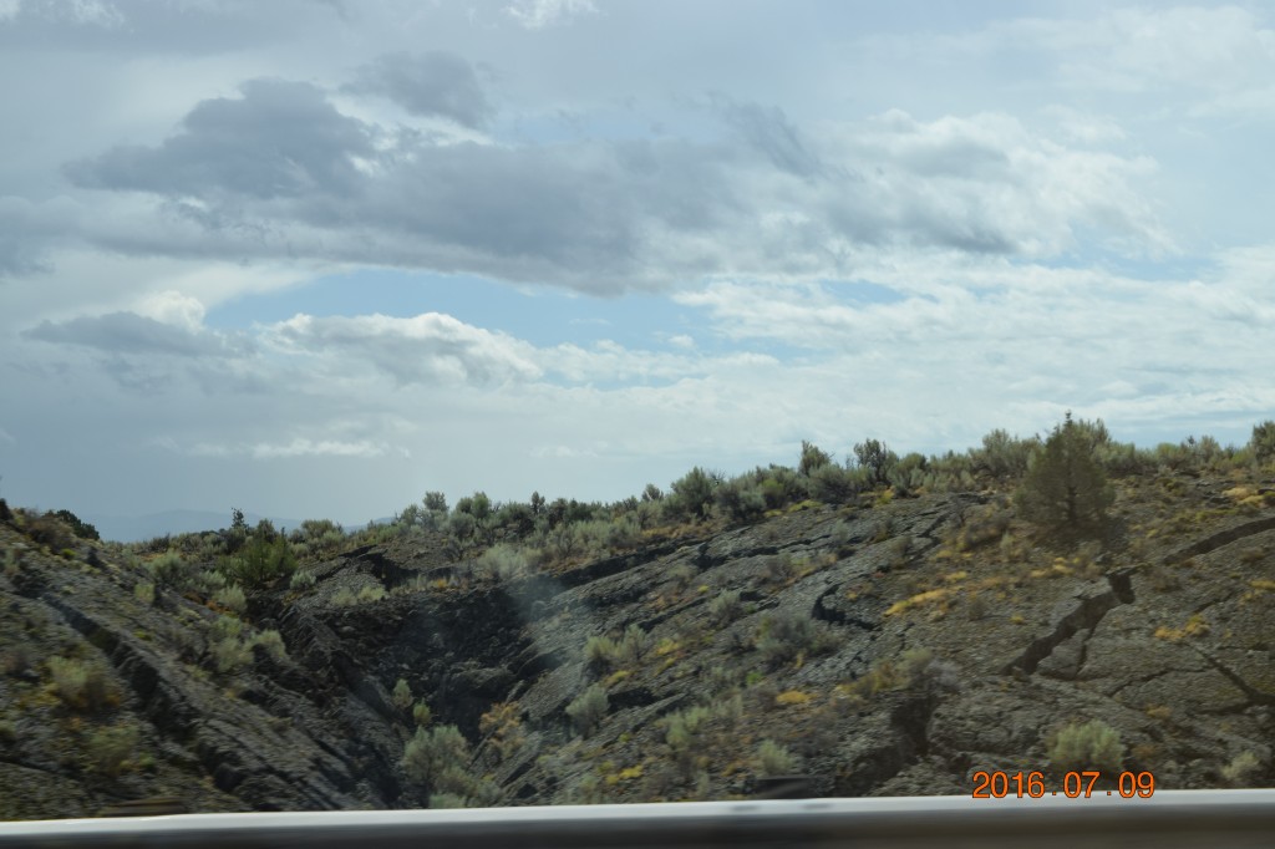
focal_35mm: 82
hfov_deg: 24.6
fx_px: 2921
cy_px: 424
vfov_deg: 16.5
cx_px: 638
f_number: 10
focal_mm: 55
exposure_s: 1/400
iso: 200
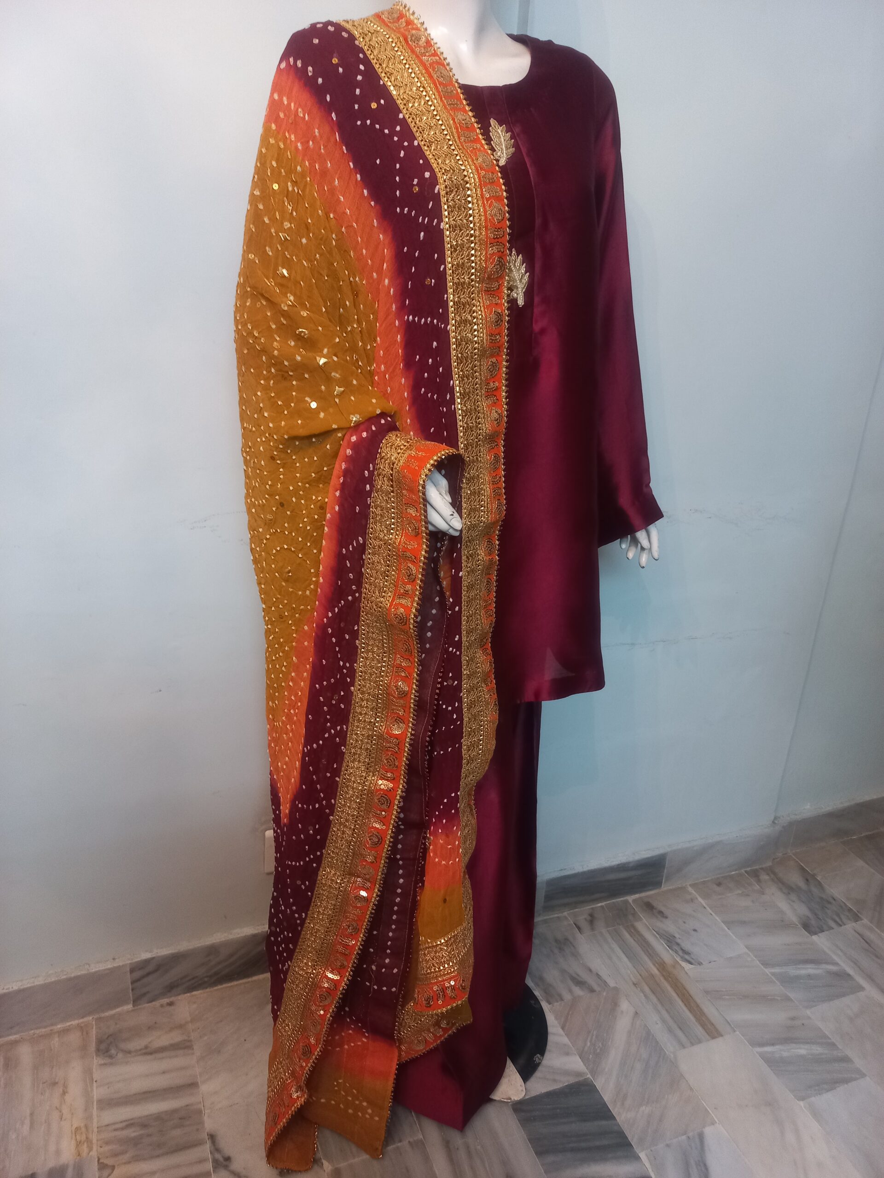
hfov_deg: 54.9
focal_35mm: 25
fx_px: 851
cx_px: 442
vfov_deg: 69.4
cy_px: 589
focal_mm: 4.6
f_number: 1.8
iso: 320
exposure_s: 1/25
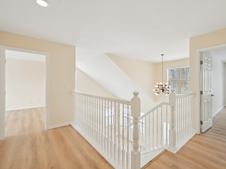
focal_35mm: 16
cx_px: 125
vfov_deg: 78.1
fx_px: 104
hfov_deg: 94.1
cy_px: 85
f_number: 8
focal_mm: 14
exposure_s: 1/320
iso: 500
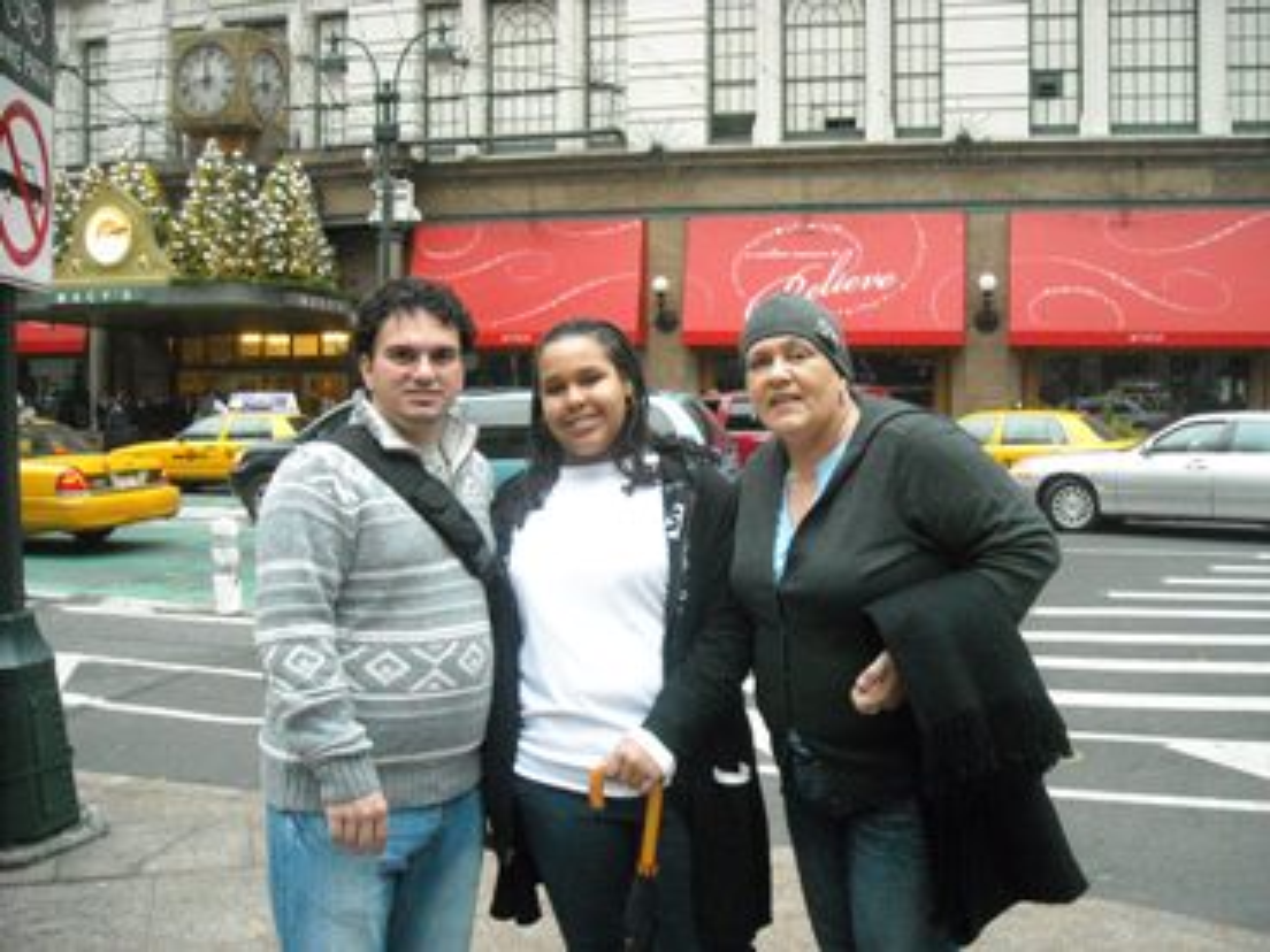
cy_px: 476
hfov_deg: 52.6
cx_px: 635
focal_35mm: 35
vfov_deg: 40.7
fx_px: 1284
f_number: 2.8
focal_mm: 5.7
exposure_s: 1/161
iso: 565
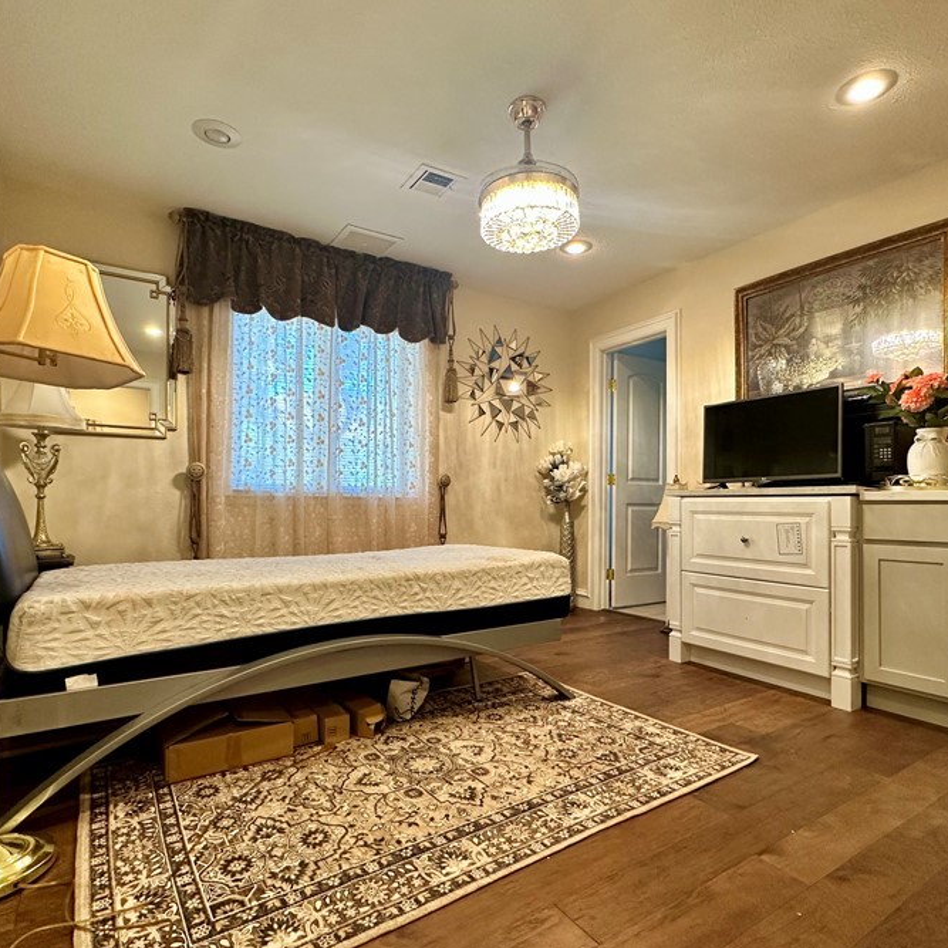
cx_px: 492
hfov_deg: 77.6
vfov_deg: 77.6
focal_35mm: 19
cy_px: 500
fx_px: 589
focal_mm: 2.22
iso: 160
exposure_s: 1/60
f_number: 2.2
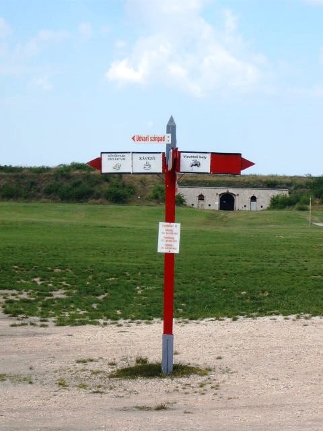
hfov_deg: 13.0
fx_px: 1418
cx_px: 162
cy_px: 216
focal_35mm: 114
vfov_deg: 17.3
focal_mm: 17.4
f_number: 4.8
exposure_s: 1/350
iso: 63
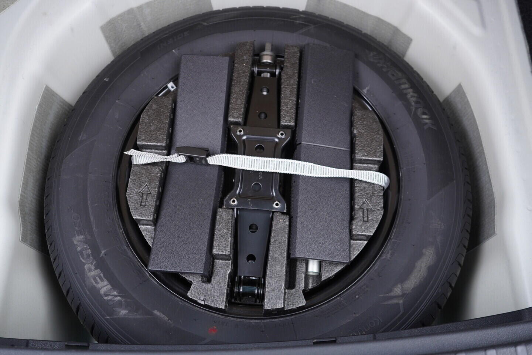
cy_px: 178
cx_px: 266
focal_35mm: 36
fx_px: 532
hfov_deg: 53.1
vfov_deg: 36.9
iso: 400
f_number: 2.8
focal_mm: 24
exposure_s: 1/40
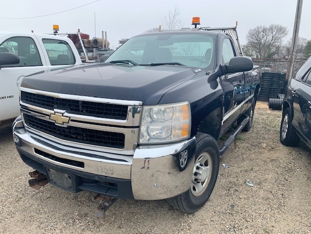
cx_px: 156
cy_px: 117
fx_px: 234
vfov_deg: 53.1
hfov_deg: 67.3
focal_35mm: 26
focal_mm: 4.25
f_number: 1.8
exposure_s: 1/696
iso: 25
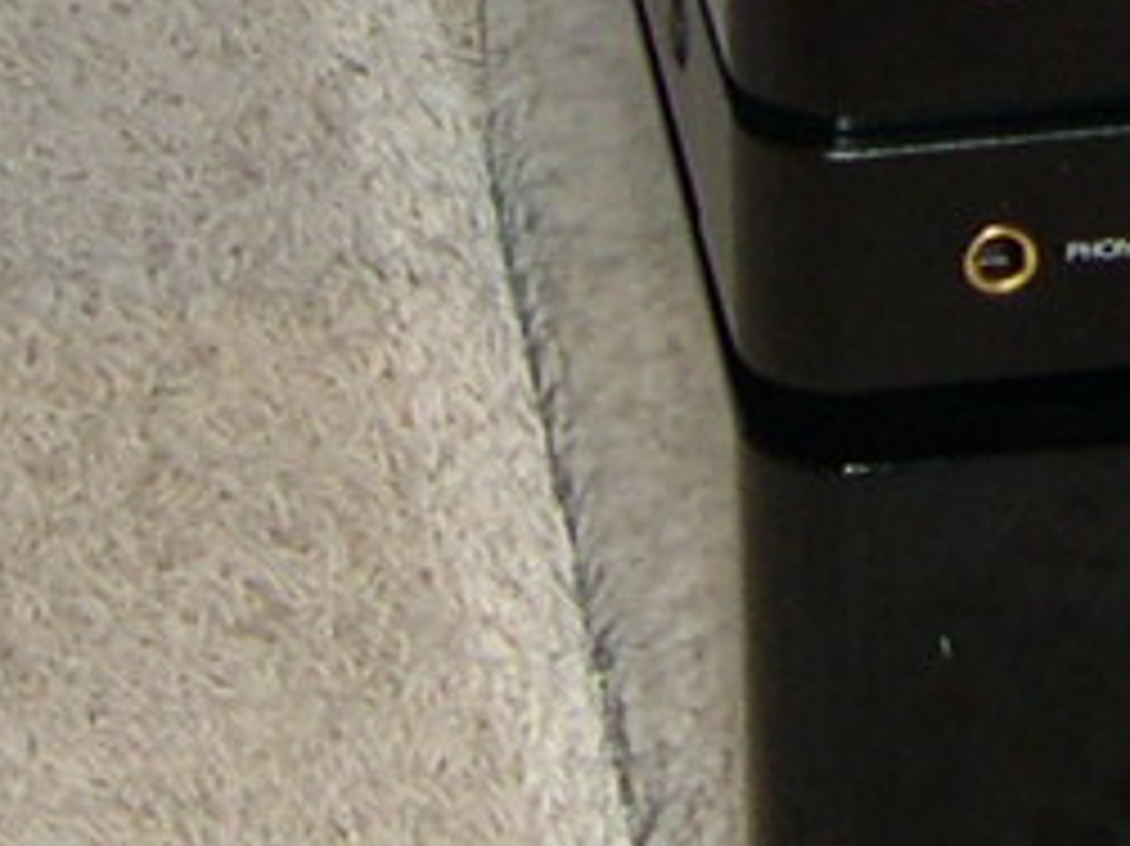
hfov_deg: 7.2
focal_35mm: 268
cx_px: 1819
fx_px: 8744
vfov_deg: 5.4
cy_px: -842
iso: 100
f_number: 2.9
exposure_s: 1/60
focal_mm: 9
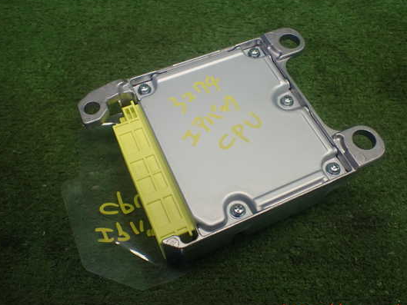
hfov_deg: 53.8
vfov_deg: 41.8
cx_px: 225
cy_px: 149
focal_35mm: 34
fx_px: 400
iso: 200
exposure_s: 1/125
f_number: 2.3
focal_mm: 5.4
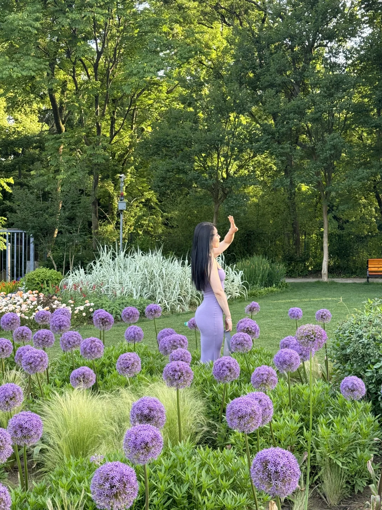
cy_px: 255
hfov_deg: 30.3
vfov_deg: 39.7
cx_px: 191
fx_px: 706
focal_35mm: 48
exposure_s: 1/174
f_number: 1.78
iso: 64
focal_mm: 6.76
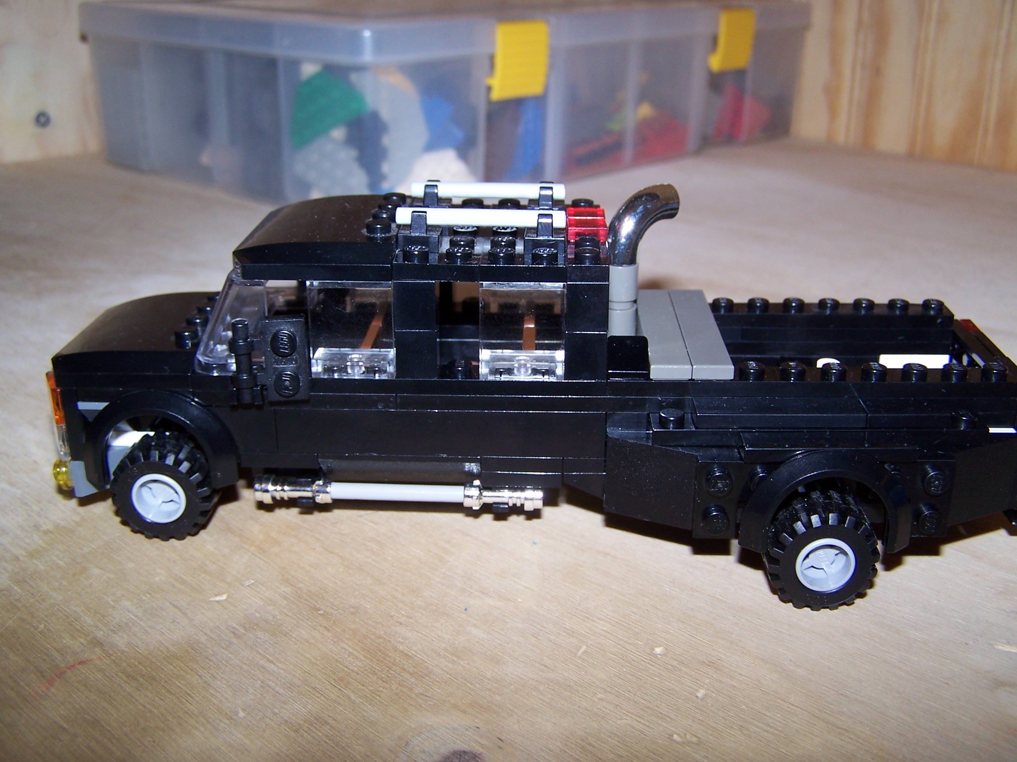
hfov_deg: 49.0
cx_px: 508
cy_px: 381
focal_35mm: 38
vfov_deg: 37.7
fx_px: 1116
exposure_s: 1/60
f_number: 2.8
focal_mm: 6.3
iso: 80
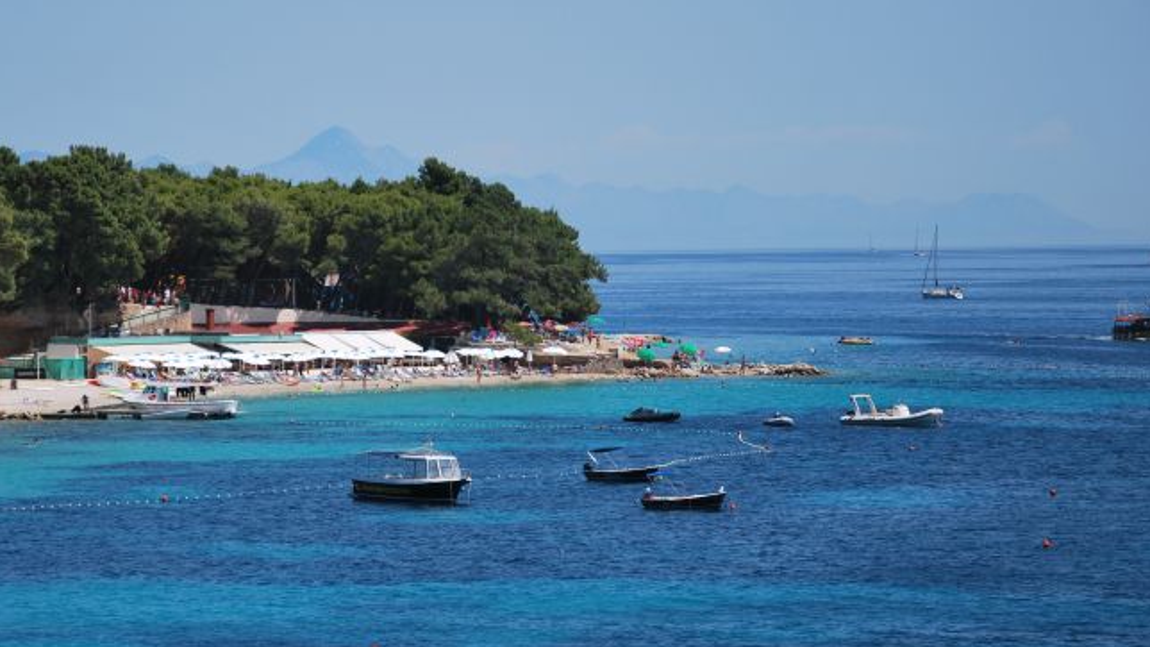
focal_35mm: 176
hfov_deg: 12.2
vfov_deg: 6.9
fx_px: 5366
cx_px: 471
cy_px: 300
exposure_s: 1/640
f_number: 6.3
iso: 100
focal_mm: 90
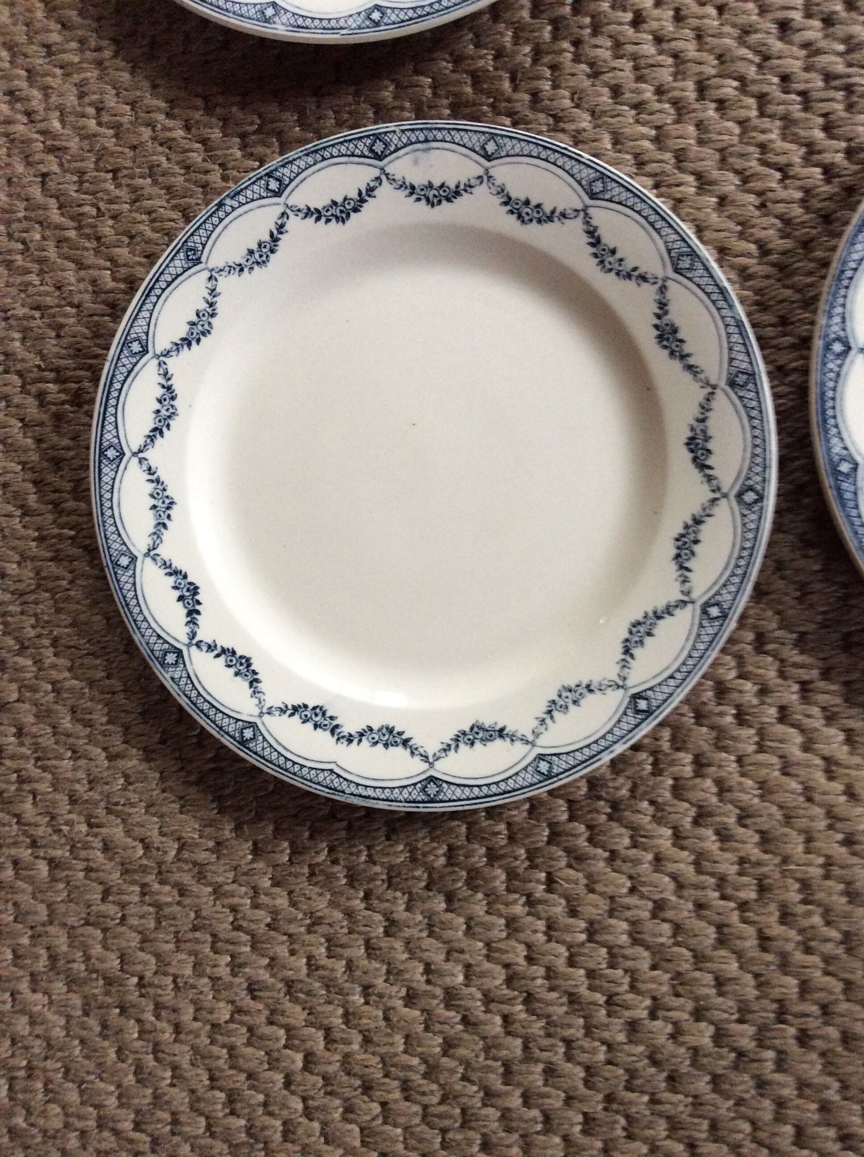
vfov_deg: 56.9
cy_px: 578
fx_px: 1068
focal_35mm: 32
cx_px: 432
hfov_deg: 44.1
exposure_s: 1/24
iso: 200
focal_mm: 3.3
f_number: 2.4
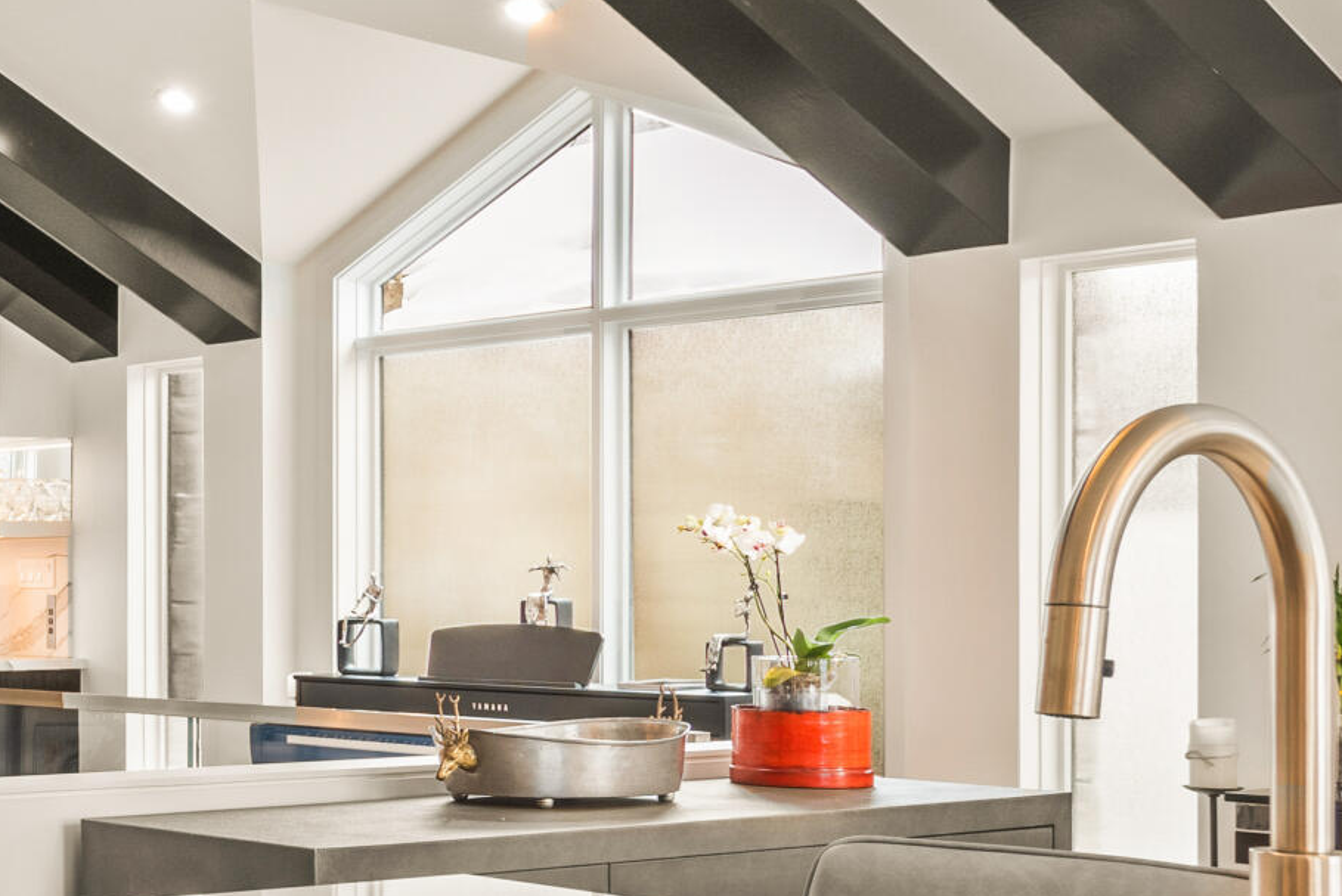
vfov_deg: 20.6
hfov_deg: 24.6
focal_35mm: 66
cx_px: -599
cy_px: 539
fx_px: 2461
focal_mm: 20
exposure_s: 1/4
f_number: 11
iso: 400
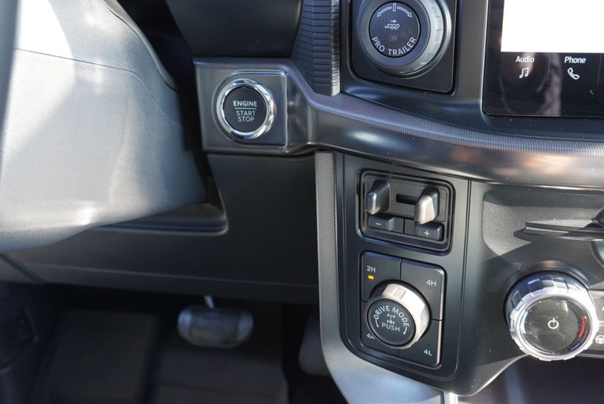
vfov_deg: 43.5
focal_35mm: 30
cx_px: 364
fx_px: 504
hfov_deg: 61.3
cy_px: 169
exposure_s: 1/60
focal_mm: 16
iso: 320
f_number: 4
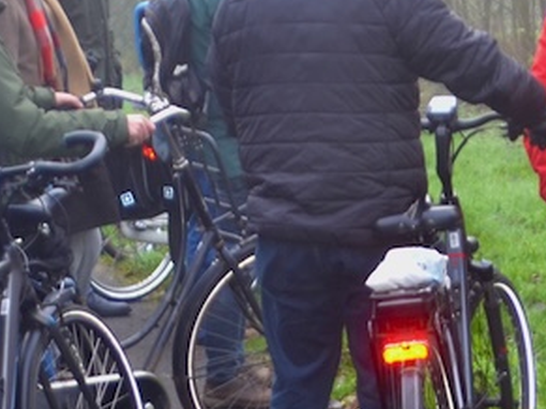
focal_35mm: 168
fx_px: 2649
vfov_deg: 8.8
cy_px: -8
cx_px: 720
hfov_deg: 11.4
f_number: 3.2
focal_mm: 34
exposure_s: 1/125
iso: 200
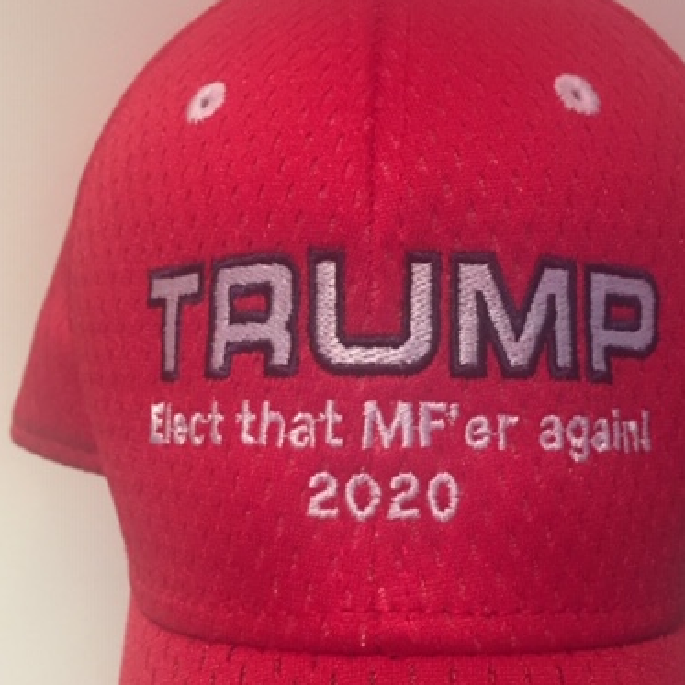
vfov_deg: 38.3
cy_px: 371
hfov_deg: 38.2
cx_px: 408
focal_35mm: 44
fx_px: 985
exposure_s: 1/30
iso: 160
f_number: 2.2
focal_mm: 4.15
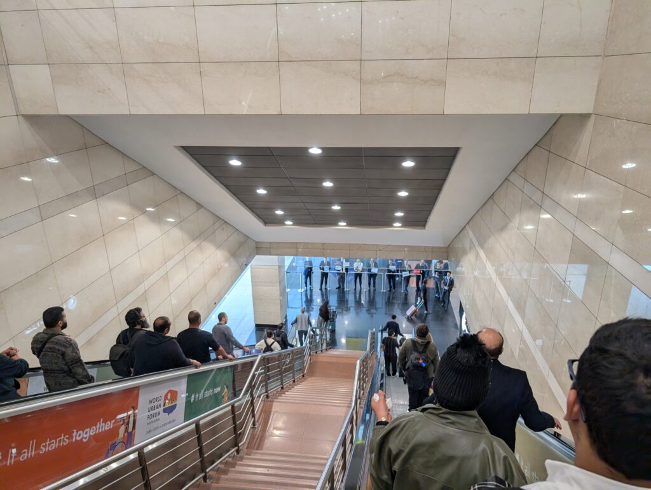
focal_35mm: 24
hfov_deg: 71.5
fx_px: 452
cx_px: 326
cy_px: 245
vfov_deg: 56.9
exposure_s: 1/687
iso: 1143
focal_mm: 6.9
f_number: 1.68
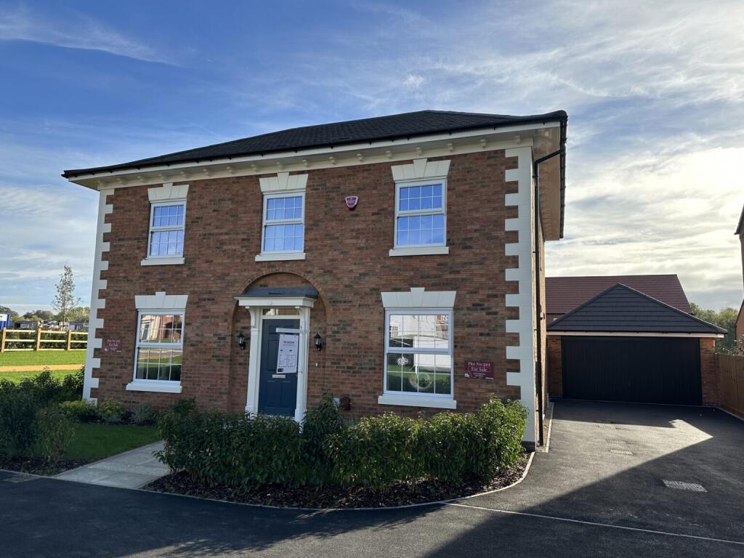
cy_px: 279
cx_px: 372
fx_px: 516
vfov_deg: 56.8
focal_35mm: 24
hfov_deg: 71.6
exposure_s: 1/3247
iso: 80
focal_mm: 6.86
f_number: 1.78
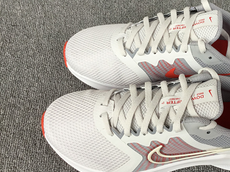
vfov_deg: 30.2
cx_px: 177
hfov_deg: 38.5
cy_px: 75
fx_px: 319
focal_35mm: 48
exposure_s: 1/50
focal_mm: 3.3
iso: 32
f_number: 2.4
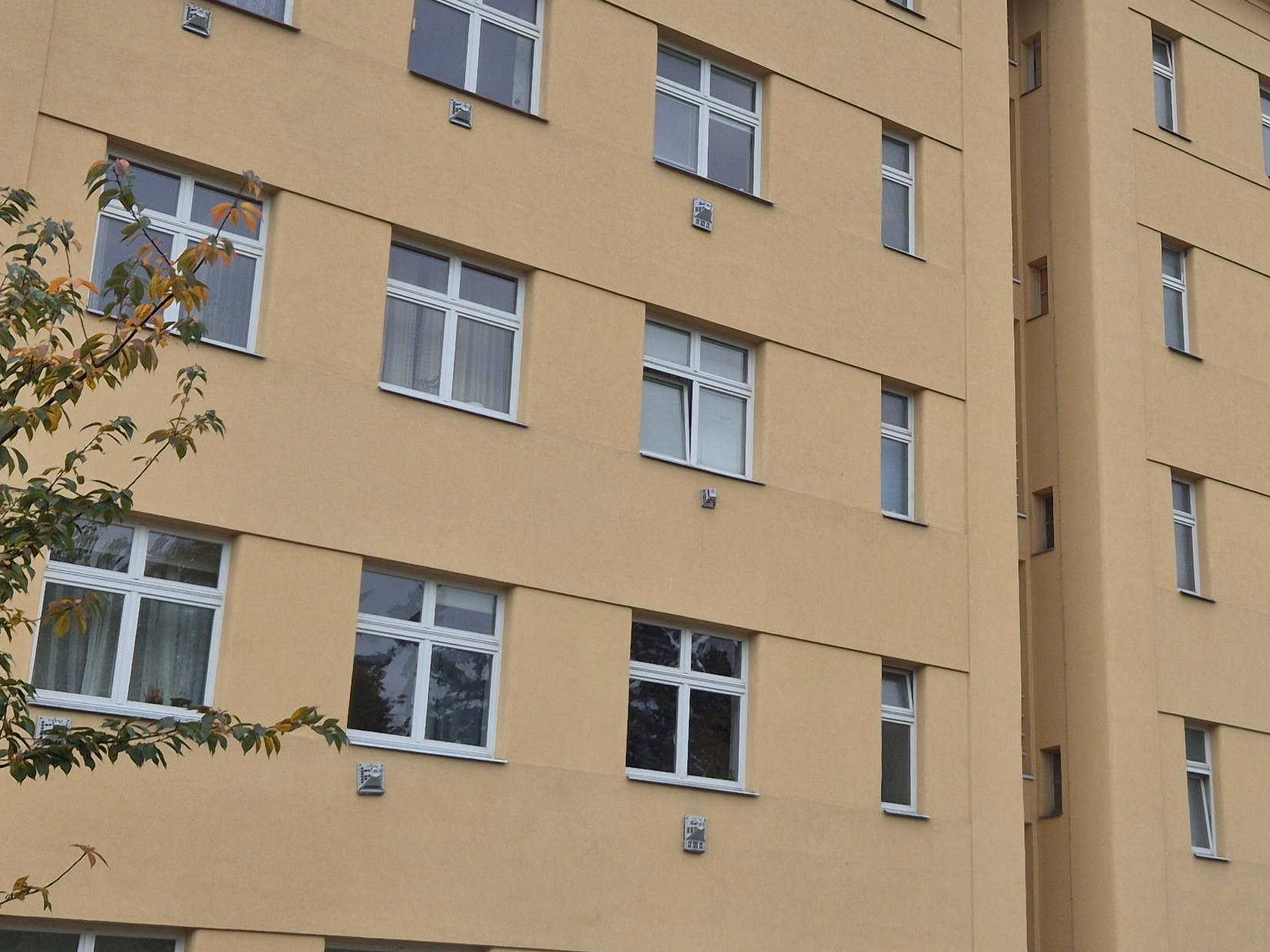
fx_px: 2054
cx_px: 957
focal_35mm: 56
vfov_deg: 26.1
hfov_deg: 33.6
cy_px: 449
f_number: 1.8
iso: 25
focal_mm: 5.4
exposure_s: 1/1080
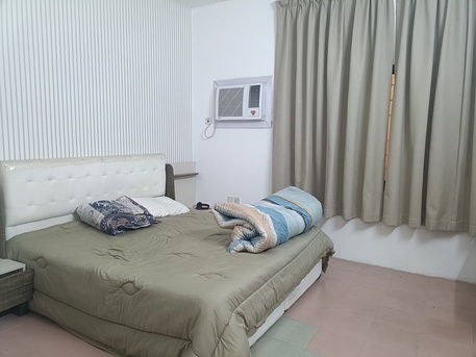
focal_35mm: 25
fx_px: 344
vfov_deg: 54.9
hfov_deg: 69.4
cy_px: 178
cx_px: 238
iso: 2246
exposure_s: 1/50
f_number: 1.7
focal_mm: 4.7
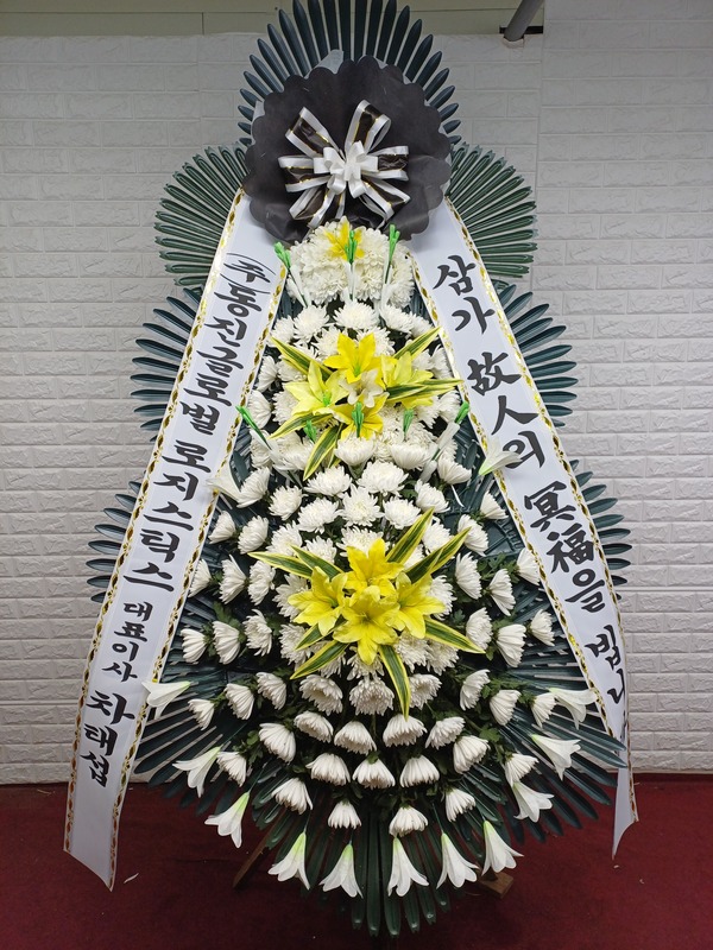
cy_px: 475
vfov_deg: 69.4
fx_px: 687
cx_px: 356
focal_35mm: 25
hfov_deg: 54.9
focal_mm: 4.65
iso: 50
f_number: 1.8
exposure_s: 1/120
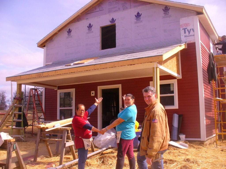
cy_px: 84
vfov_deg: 38.7
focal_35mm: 37
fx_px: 242
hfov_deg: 50.1
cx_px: 113
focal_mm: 6.1
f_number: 5.6
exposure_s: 1/320
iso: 100
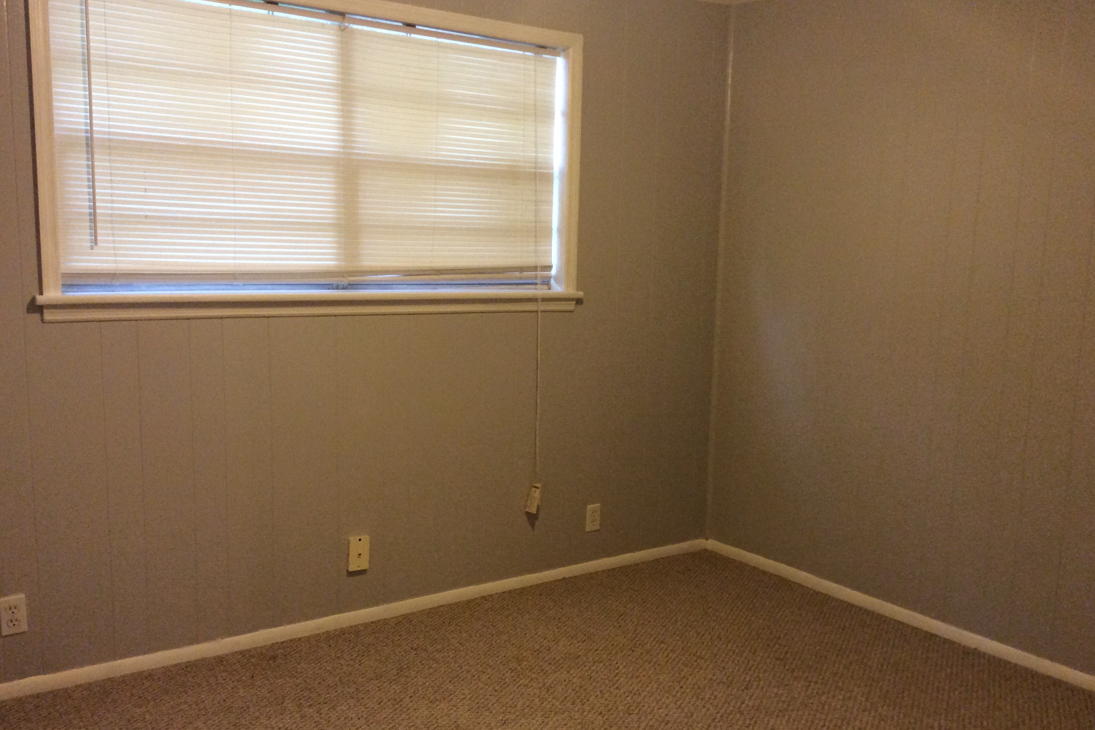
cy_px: 386
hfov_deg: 55.8
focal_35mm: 34
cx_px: 557
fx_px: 1034
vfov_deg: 38.9
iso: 160
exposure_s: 1/24
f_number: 2.4
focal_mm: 3.3
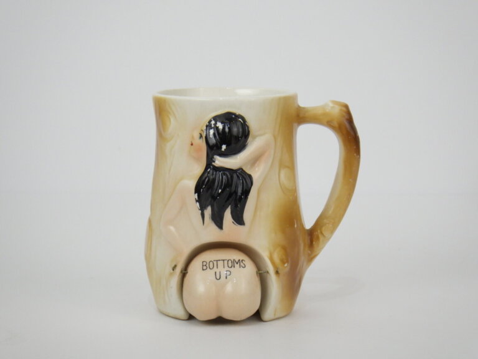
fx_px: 1588
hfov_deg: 17.1
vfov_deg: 12.9
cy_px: 180
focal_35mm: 115
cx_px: 239
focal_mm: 20.6
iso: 125
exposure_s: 1/50
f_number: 5.2
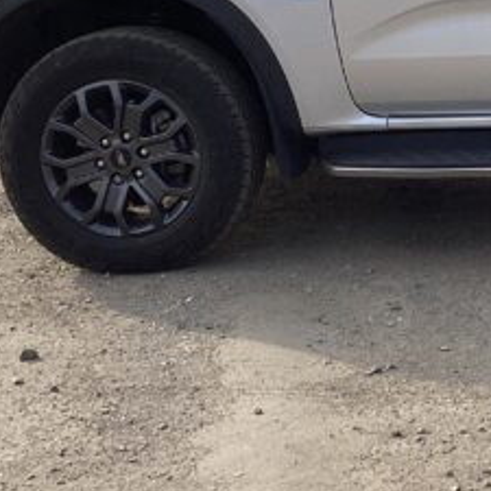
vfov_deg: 17.5
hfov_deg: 16.5
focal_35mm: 97
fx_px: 1557
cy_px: 1
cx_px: 716
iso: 25
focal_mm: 3.3
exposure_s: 1/1018
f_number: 2.4
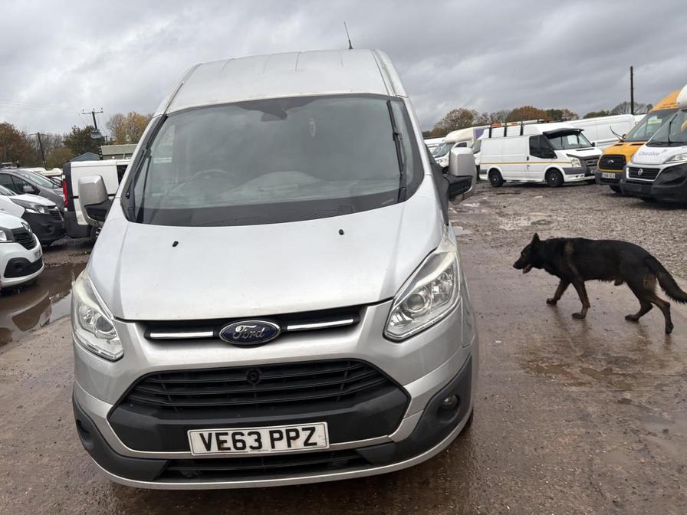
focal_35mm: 26
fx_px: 516
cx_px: 344
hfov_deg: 67.3
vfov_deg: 53.1
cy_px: 258
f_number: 1.6
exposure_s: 1/113
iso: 125
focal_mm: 5.96
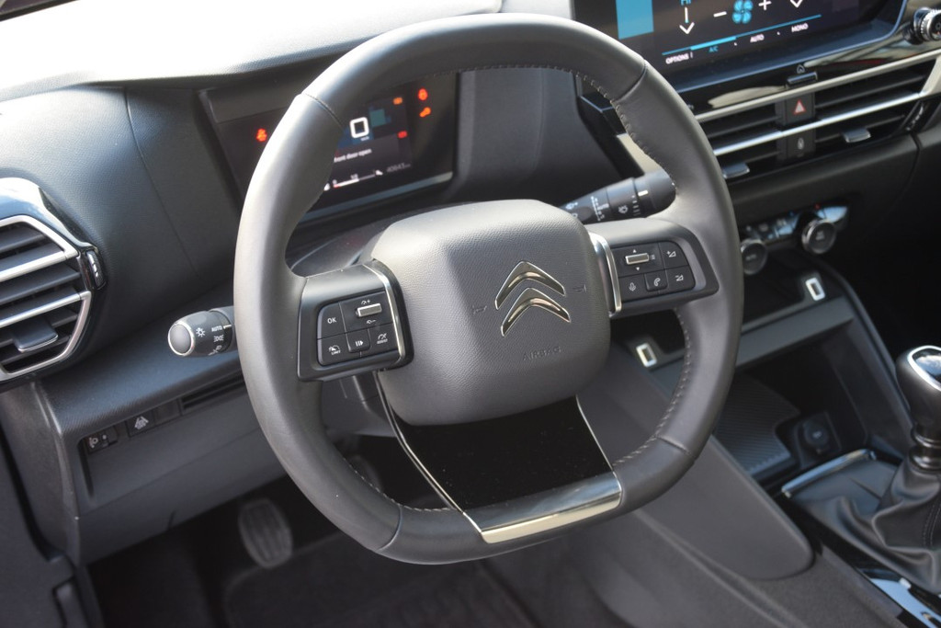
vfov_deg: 29.9
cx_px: 470
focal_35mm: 45
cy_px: 314
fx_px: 1176
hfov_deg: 43.6
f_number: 4.2
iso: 560
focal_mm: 30
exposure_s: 1/60
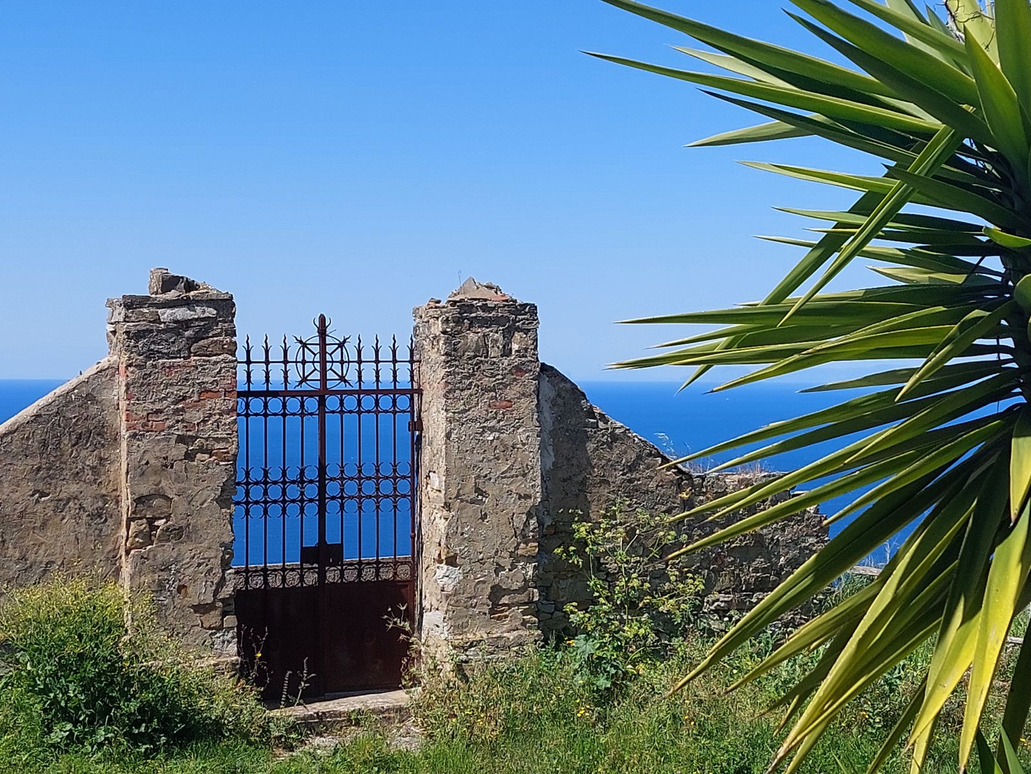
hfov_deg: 71.6
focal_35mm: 24
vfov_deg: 56.8
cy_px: 387
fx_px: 715
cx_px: 516
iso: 25
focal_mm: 5.23
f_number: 1.8
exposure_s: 1/1294
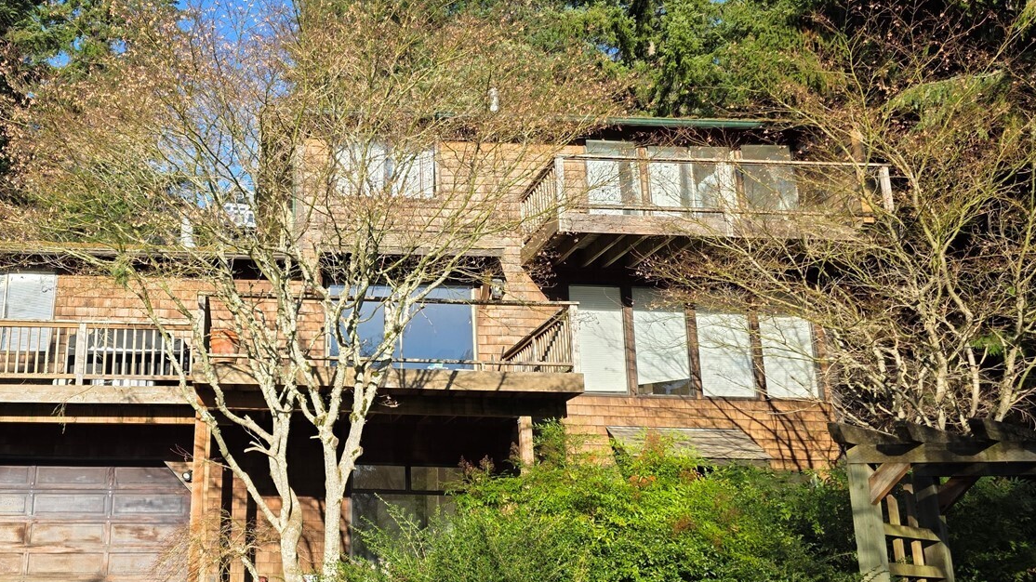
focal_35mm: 36
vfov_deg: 32.8
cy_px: 273
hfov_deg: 53.4
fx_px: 989
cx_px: 294
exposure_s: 1/2094
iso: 80
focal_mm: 6.3
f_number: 1.7
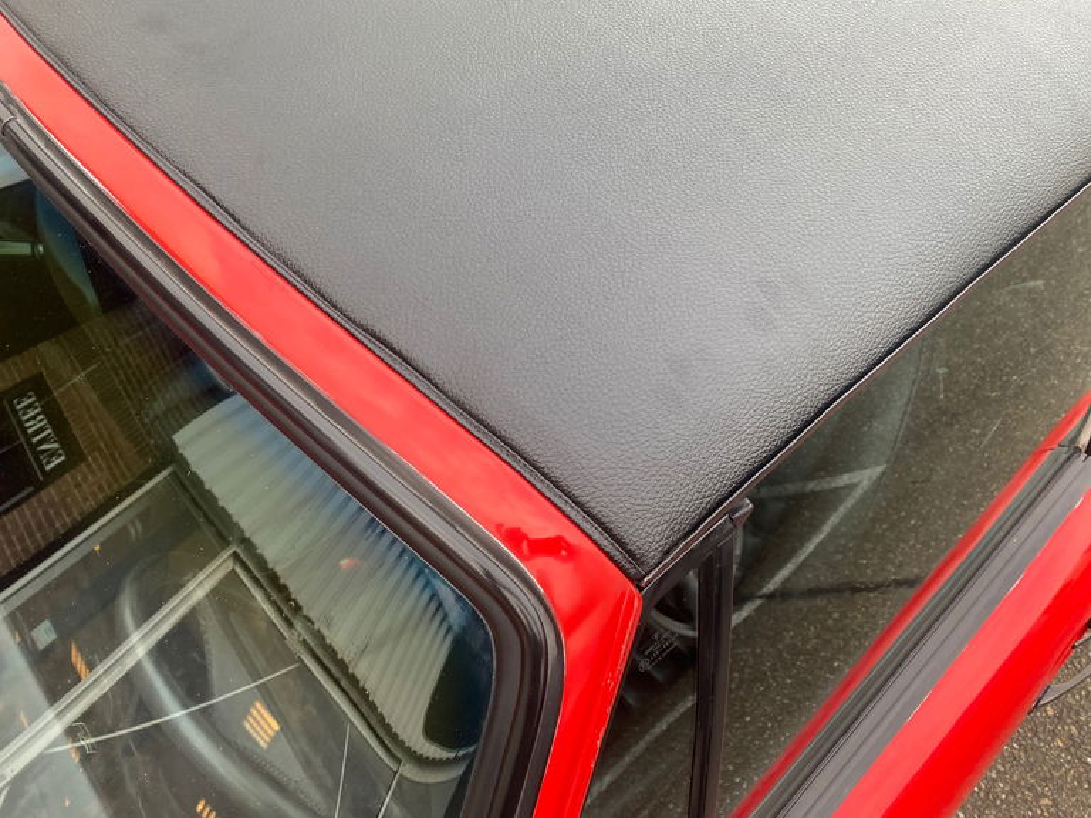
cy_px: 409
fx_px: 819
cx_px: 546
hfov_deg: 67.3
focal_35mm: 26
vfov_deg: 53.1
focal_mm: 4.25
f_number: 1.8
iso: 125
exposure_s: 1/121
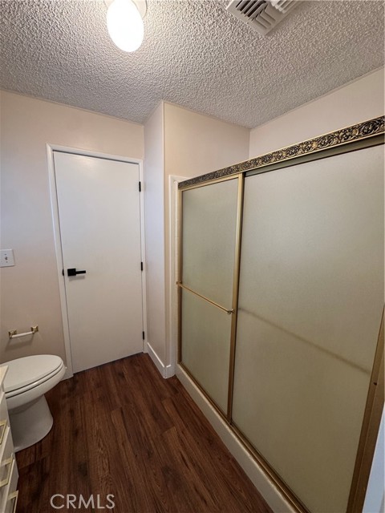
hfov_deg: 85.7
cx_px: 192
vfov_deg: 102.1
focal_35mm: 14
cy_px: 256
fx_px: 208
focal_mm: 2.22
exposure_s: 1/60
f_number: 2.2
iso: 200
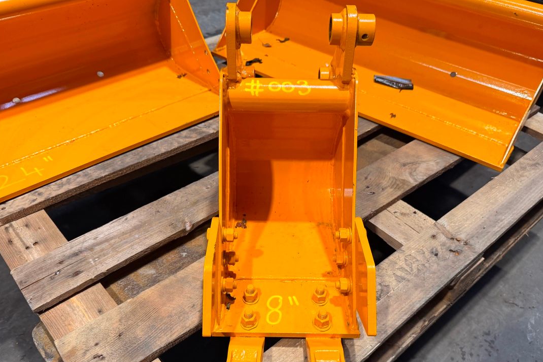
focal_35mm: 28
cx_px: 276
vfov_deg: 46.1
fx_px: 422
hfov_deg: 65.5
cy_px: 220
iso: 125
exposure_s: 1/121
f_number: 1.78
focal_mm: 6.76
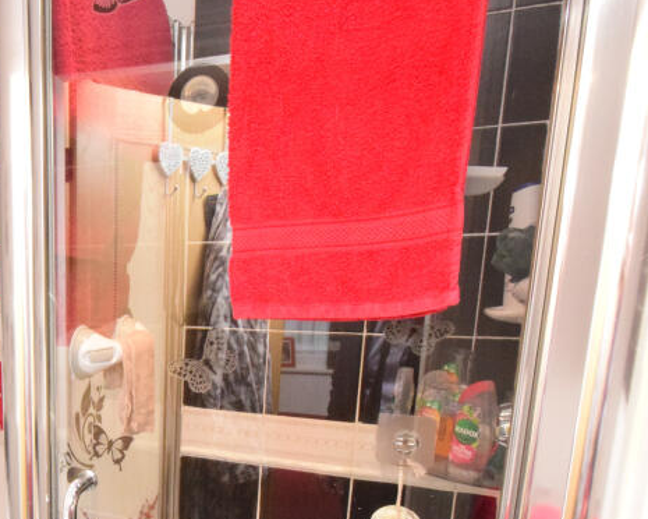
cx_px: 57
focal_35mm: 31
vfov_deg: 45.1
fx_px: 595
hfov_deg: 50.3
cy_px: 403
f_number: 22
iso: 6400
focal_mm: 10
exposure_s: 1/60
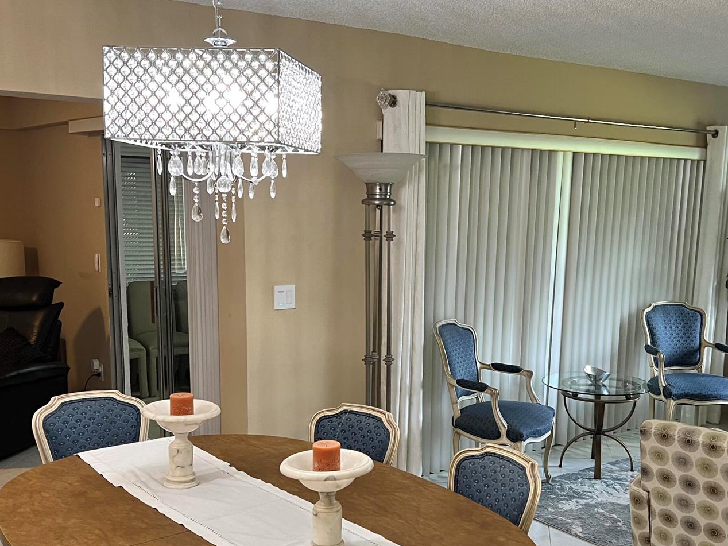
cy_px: 364
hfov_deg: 44.7
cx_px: 417
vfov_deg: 34.0
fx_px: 883
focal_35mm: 42
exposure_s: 1/60
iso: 160
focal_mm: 5.7
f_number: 1.5
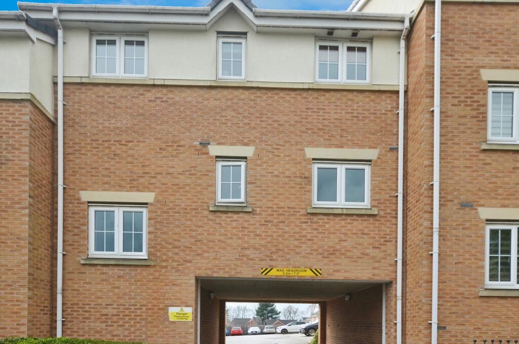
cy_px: 172
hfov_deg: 77.4
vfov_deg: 56.0
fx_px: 324
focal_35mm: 22
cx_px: 260
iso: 200
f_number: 6.3
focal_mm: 15
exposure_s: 1/160
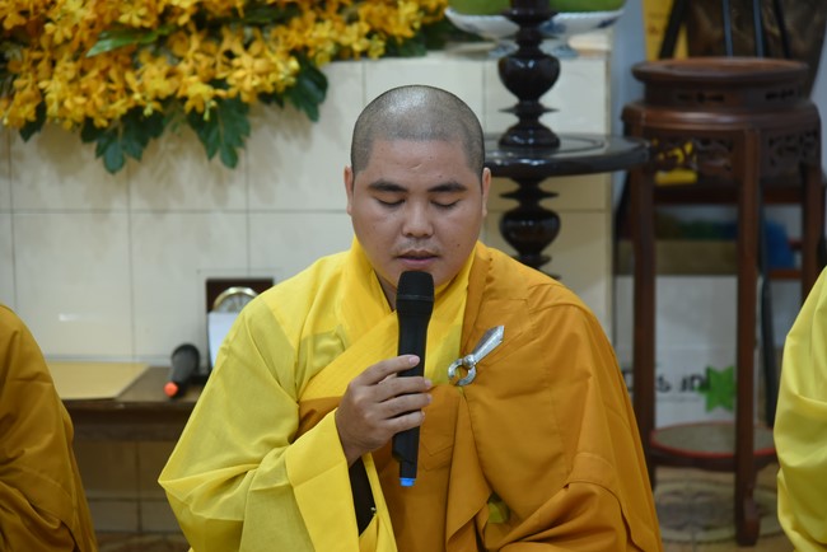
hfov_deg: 17.1
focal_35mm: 120
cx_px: 414
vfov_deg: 11.4
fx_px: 2758
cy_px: 276
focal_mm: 120
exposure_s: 1/80
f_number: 4
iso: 1250
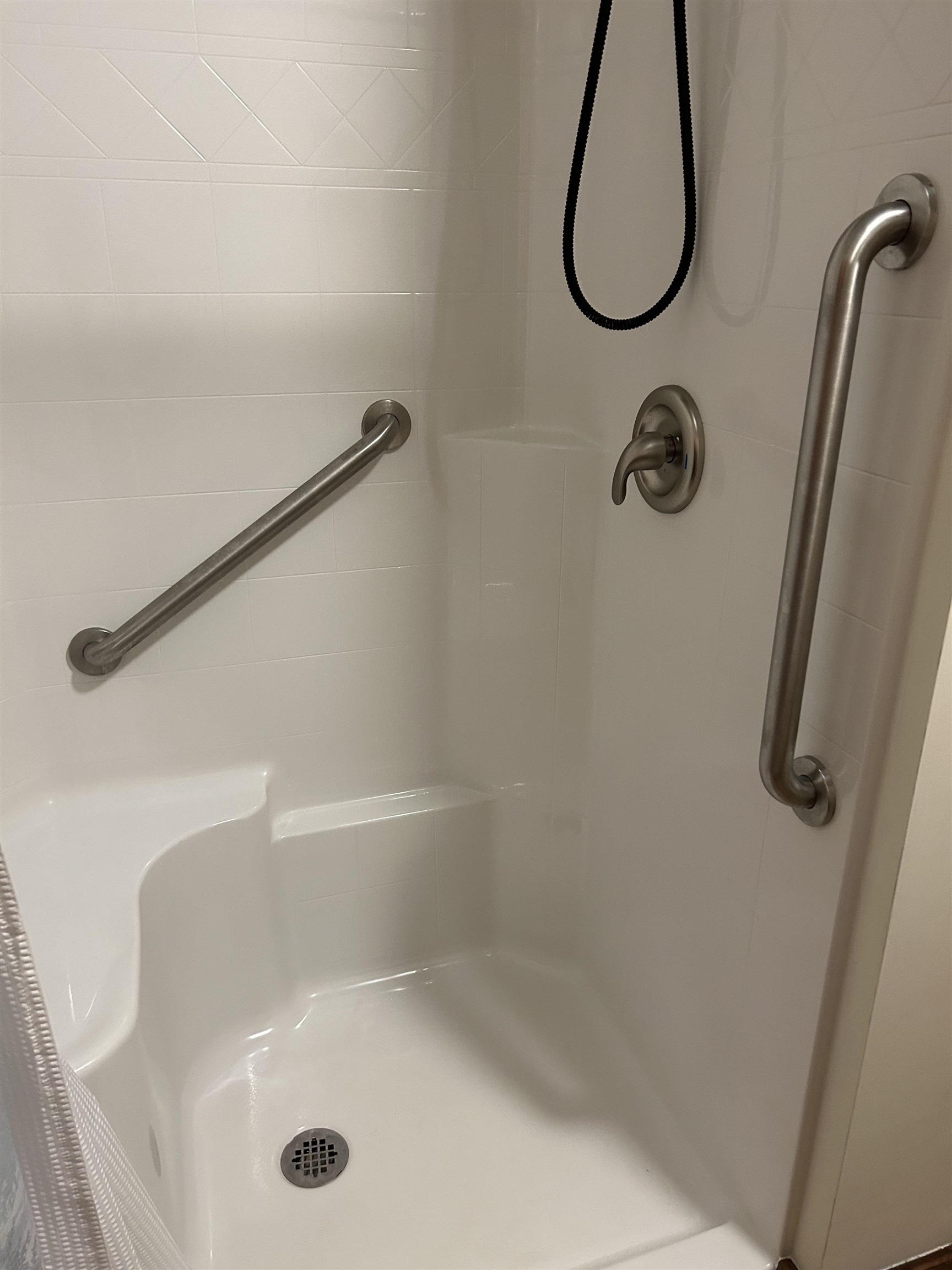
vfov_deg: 67.3
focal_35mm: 26
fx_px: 953
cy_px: 635
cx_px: 476
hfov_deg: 53.1
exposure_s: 1/60
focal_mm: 5.7
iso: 250
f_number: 1.5
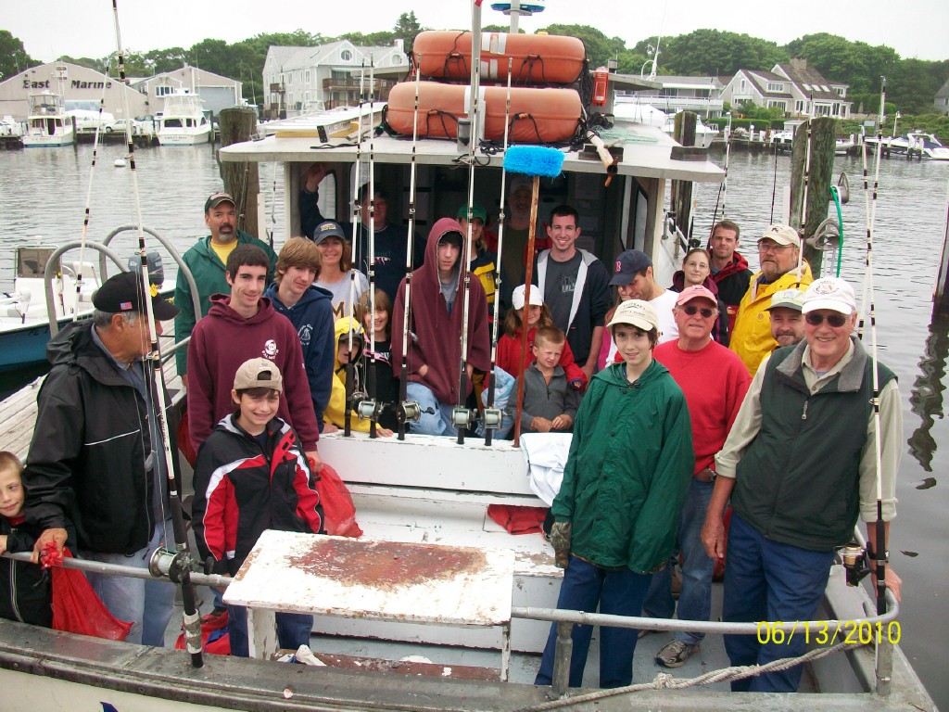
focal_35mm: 32
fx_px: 877
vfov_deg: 44.2
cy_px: 356
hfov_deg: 56.8
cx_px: 474
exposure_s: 1/400
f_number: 2.8
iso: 64
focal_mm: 5.7
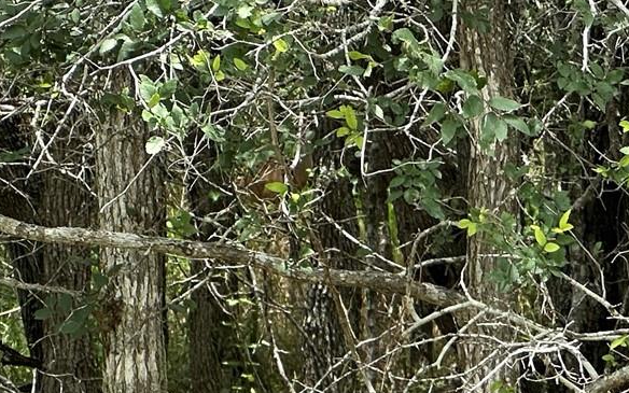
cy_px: 810
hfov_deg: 7.2
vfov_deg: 4.5
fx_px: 4903
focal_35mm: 286
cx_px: 926
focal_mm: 9
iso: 32
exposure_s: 1/241
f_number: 2.8
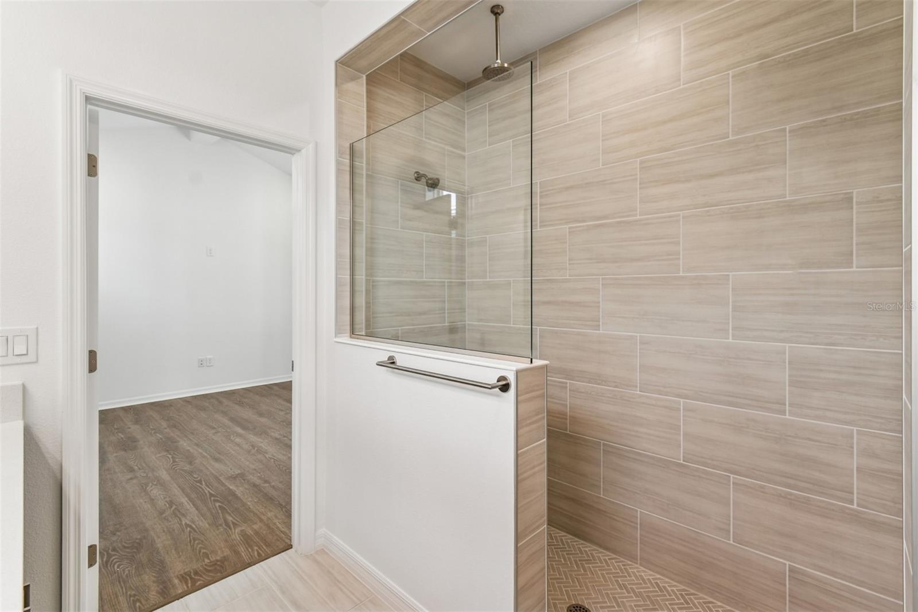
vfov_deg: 77.3
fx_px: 382
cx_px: 459
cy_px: 306
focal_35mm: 15
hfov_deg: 100.4
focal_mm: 10
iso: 100
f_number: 7.1
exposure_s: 1/25
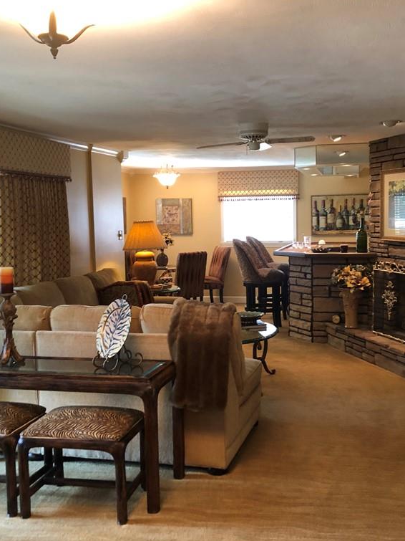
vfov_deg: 49.0
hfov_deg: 37.5
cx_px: 247
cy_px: 269
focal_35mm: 38
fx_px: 593
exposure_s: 1/15
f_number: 1.8
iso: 50
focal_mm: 3.99
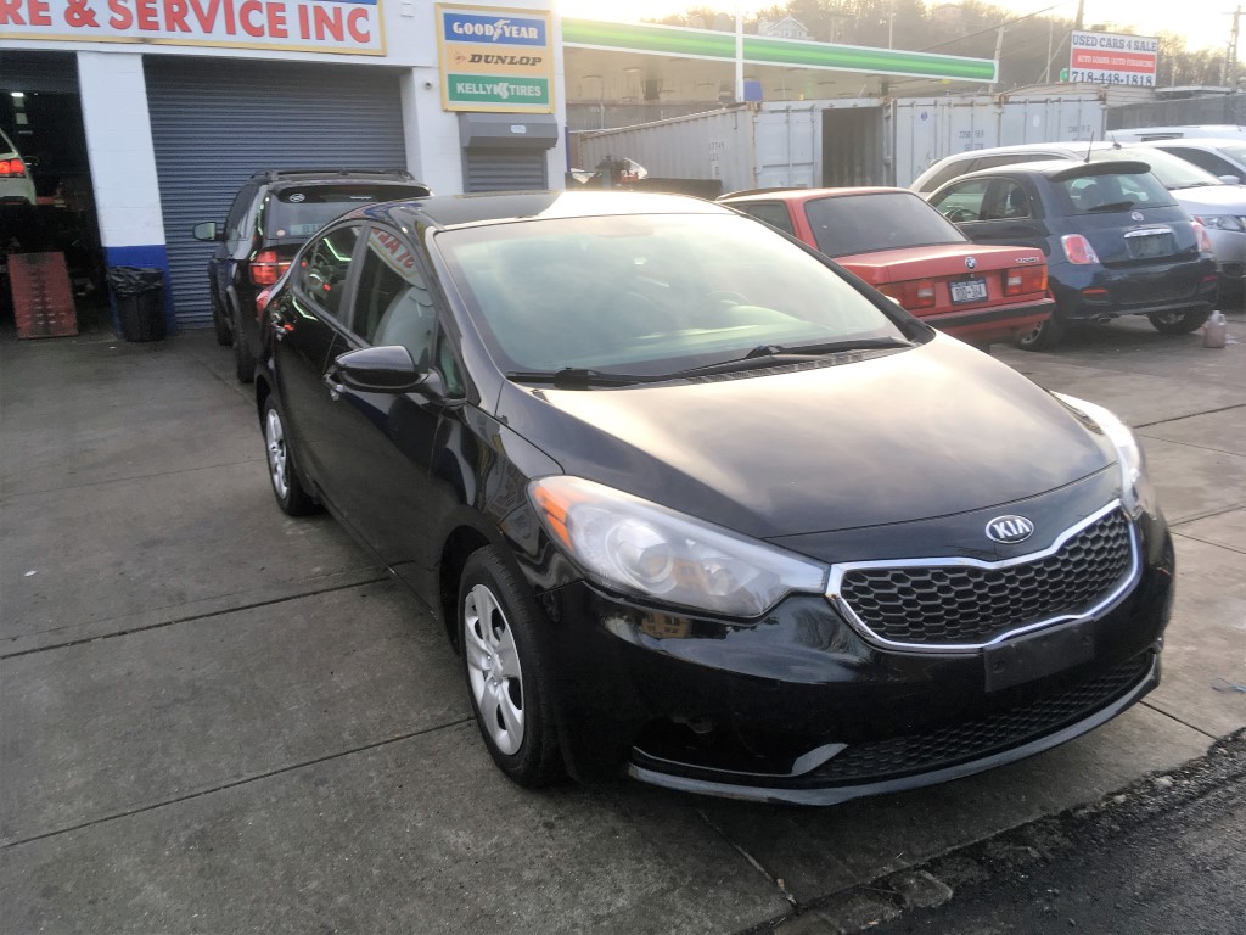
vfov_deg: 48.2
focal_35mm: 29
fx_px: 1044
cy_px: 468
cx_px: 623
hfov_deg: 61.7
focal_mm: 4.15
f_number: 2.2
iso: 32
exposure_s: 1/120
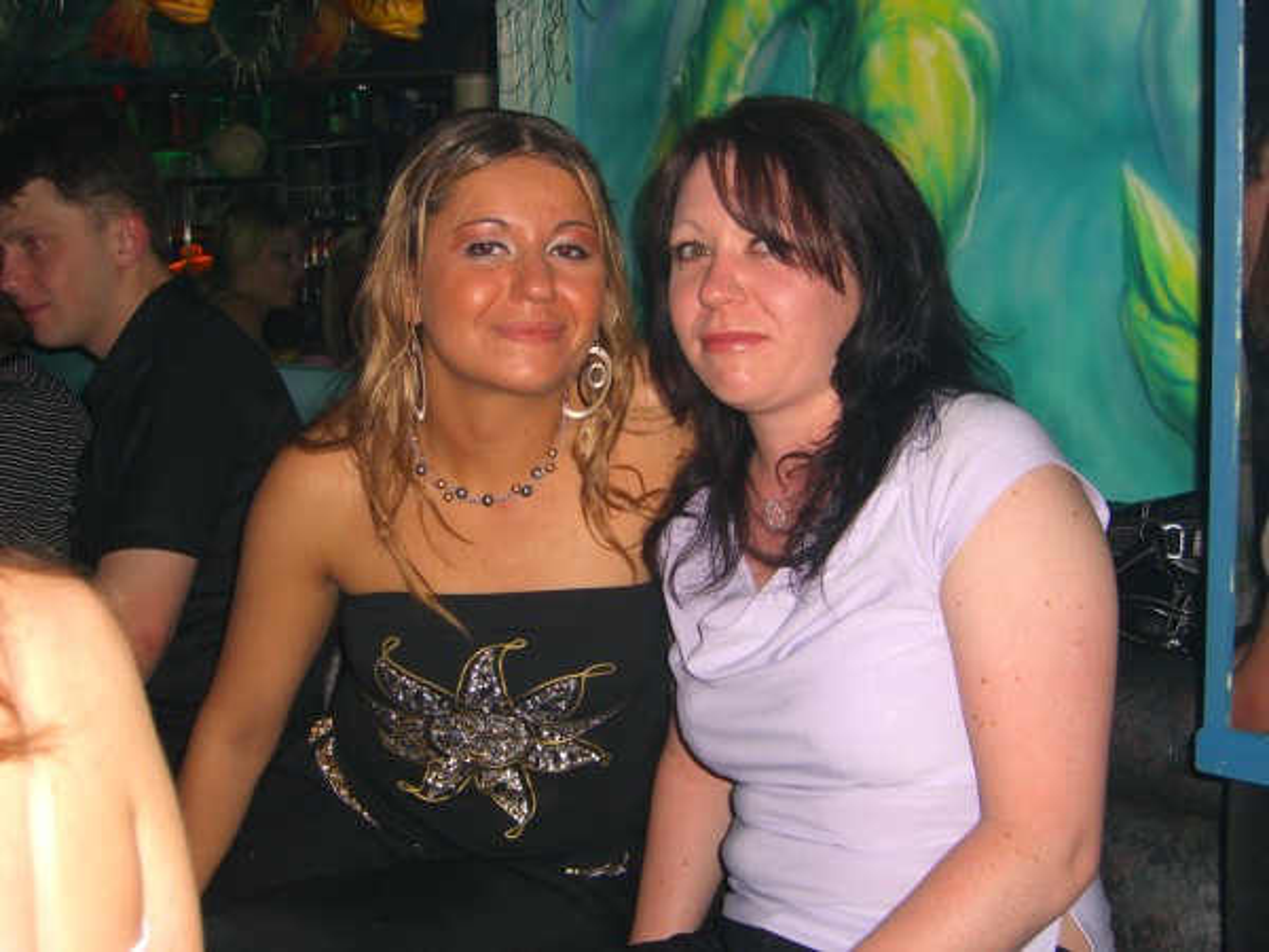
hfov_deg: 41.2
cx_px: 634
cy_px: 476
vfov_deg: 31.5
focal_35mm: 46
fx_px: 1686
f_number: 3.1
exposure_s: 1/60
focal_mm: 9.5
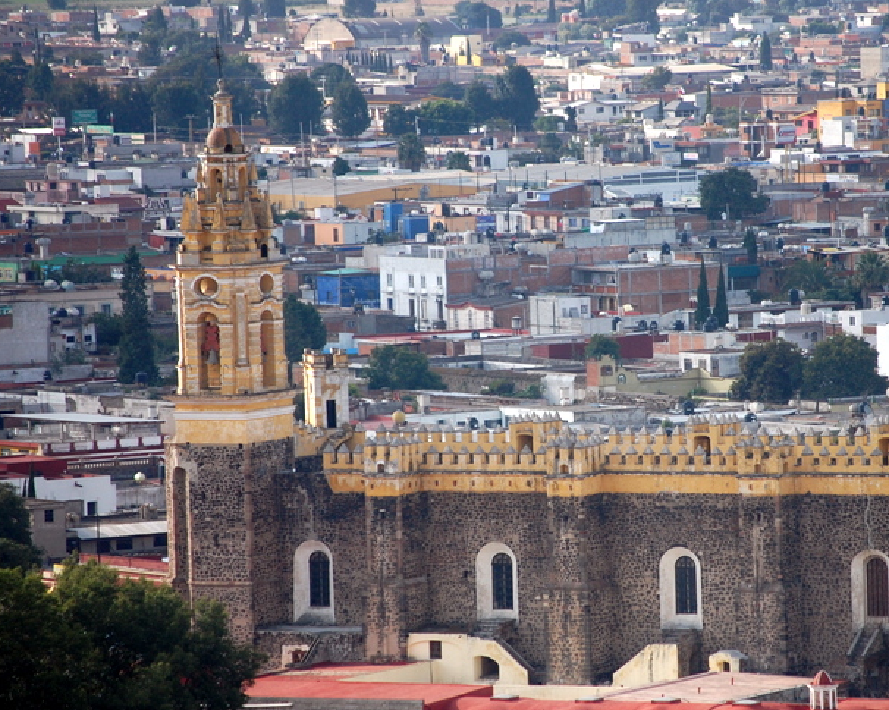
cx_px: 579
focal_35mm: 307
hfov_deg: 6.3
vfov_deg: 5.0
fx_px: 8062
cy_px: 384
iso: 400
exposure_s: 1/1000
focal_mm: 165
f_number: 5.3
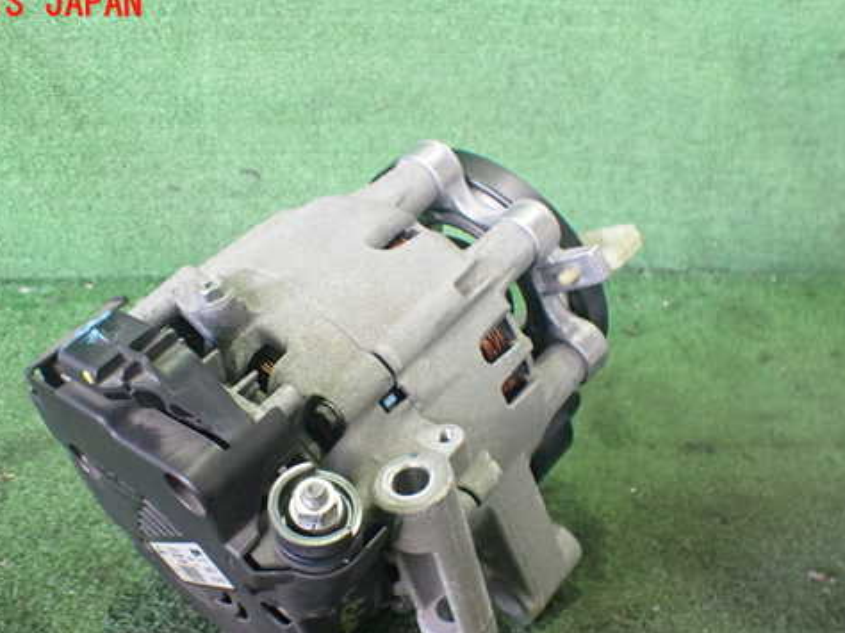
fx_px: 927
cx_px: 353
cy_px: 383
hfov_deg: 48.8
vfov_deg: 37.5
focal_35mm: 38
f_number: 2.3
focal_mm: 5.4
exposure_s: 1/50
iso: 800
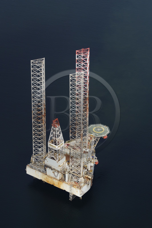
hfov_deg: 11.2
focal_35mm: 122
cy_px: 114
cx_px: 76
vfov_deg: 16.8
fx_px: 773
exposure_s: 1/640
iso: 400
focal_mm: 122
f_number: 10
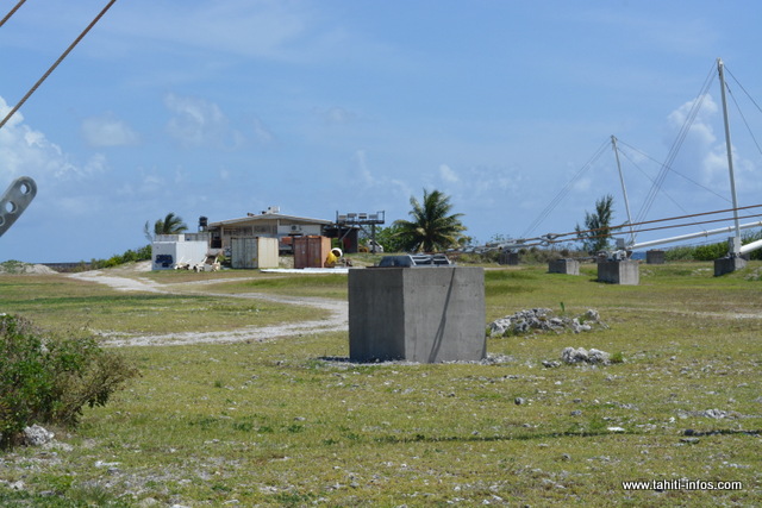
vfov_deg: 16.6
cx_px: 381
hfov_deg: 24.6
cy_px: 254
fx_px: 1747
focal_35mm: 82
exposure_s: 1/1000
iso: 1000
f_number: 16
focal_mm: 55
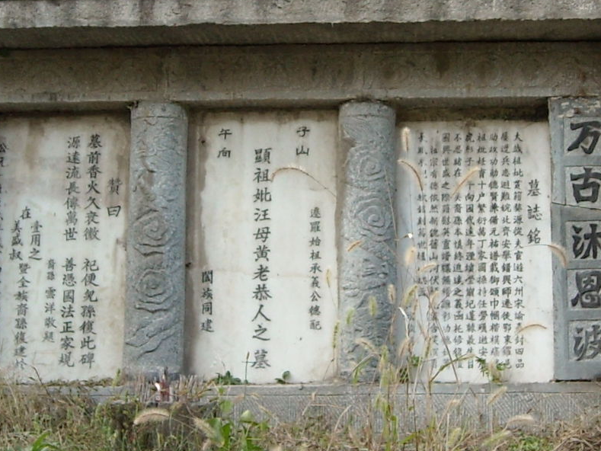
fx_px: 1997
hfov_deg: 17.1
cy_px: 156
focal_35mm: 115
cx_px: 356
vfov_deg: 12.9
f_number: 2.8
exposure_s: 1/114
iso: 64
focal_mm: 5.7
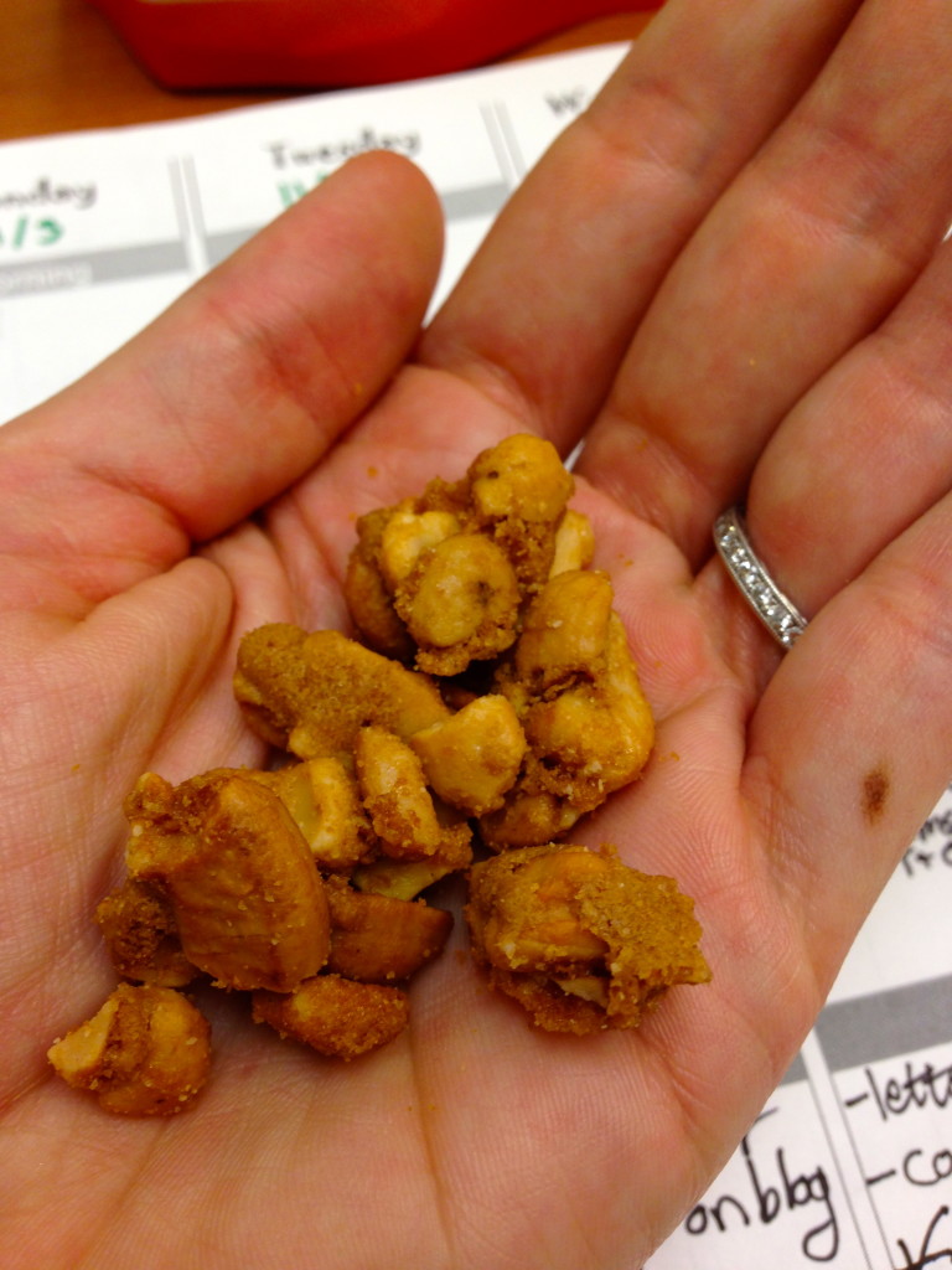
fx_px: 1210
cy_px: 635
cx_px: 476
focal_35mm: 33
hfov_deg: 42.9
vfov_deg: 55.4
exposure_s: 1/30
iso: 50
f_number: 2.4
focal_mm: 4.12
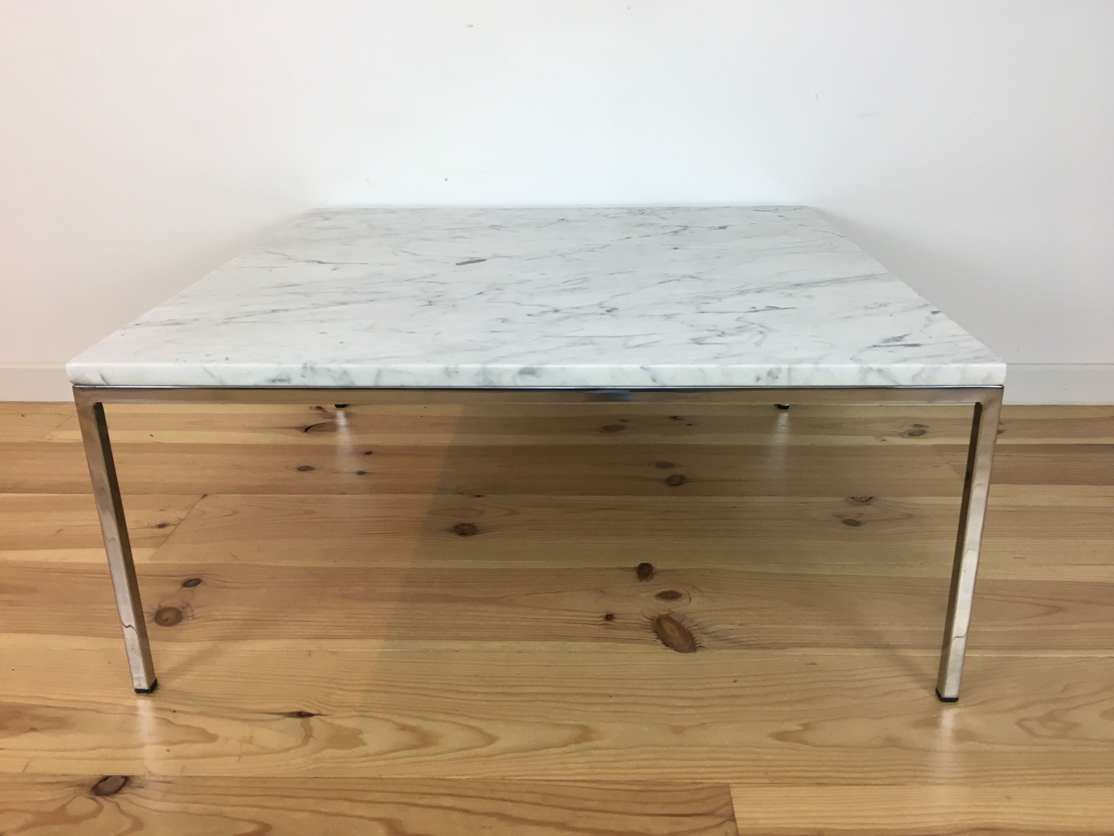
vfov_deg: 48.2
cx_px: 557
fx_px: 933
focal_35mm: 29
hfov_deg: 61.7
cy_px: 418
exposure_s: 1/33
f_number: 2.2
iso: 32
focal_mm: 4.15
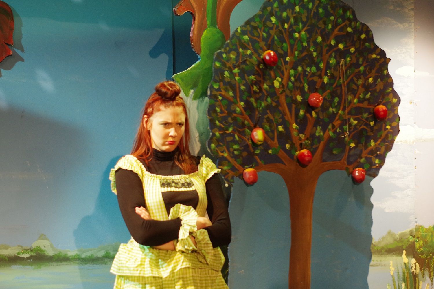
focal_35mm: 75
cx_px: 217
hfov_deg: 27.0
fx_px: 903
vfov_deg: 18.1
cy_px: 144
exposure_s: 1/50
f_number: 2.5
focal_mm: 50
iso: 1600
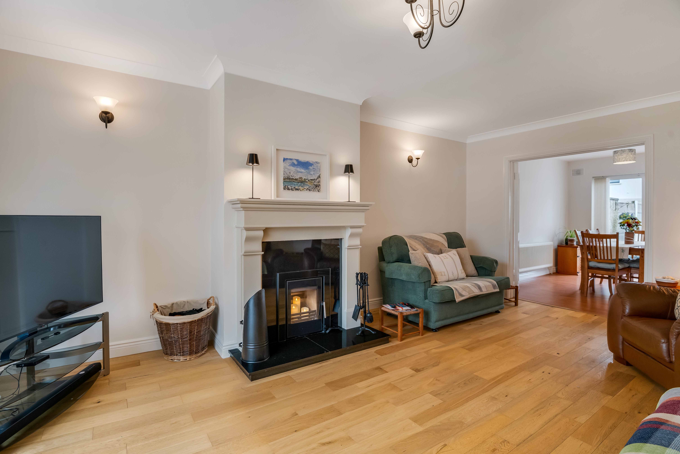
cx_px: 340
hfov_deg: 93.3
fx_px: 321
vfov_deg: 70.4
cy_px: 227
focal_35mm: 17
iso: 640
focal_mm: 17
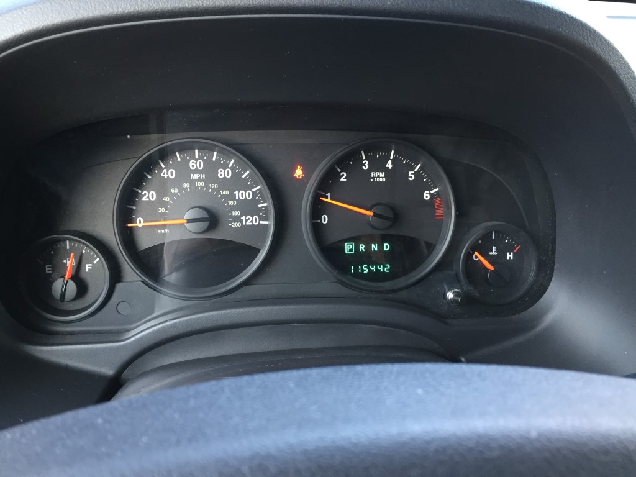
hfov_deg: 61.7
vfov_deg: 48.2
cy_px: 238
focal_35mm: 29
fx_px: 533
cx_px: 318
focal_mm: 4.15
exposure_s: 1/30
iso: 100
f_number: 2.2
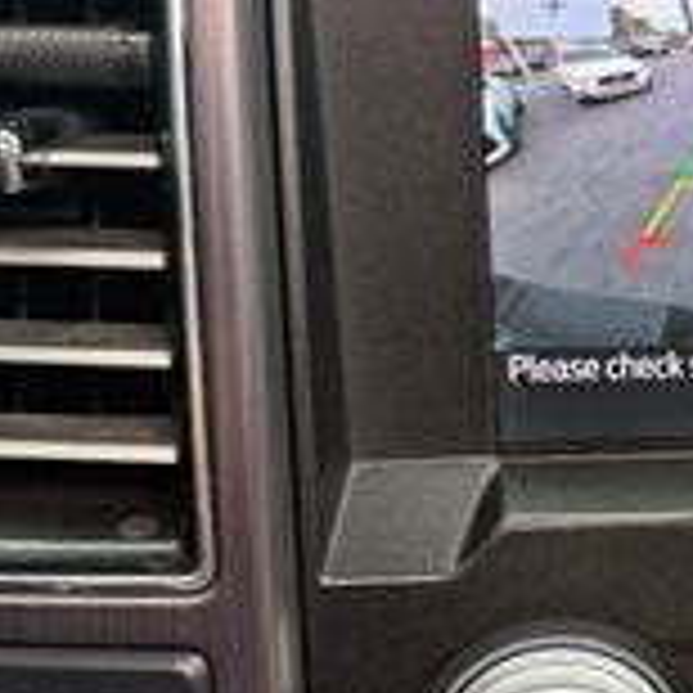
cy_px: 464
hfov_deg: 18.6
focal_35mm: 88
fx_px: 1993
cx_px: 855
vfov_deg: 19.7
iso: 125
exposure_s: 1/144
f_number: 1.78
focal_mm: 6.76
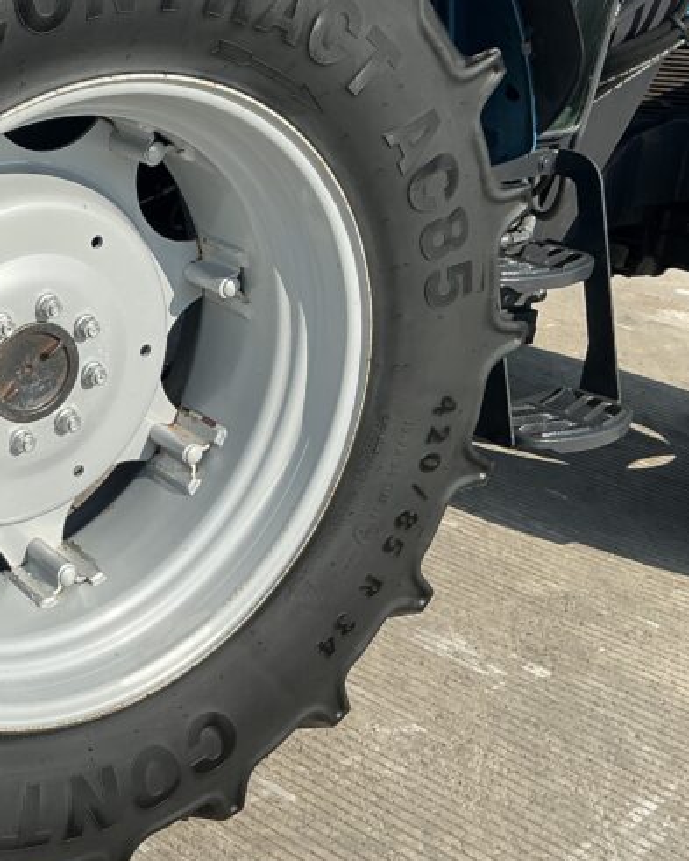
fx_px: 1452
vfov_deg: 32.7
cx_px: -56
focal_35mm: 57
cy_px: 291
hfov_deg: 24.9
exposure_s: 1/1451
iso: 25
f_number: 1.8
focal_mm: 3
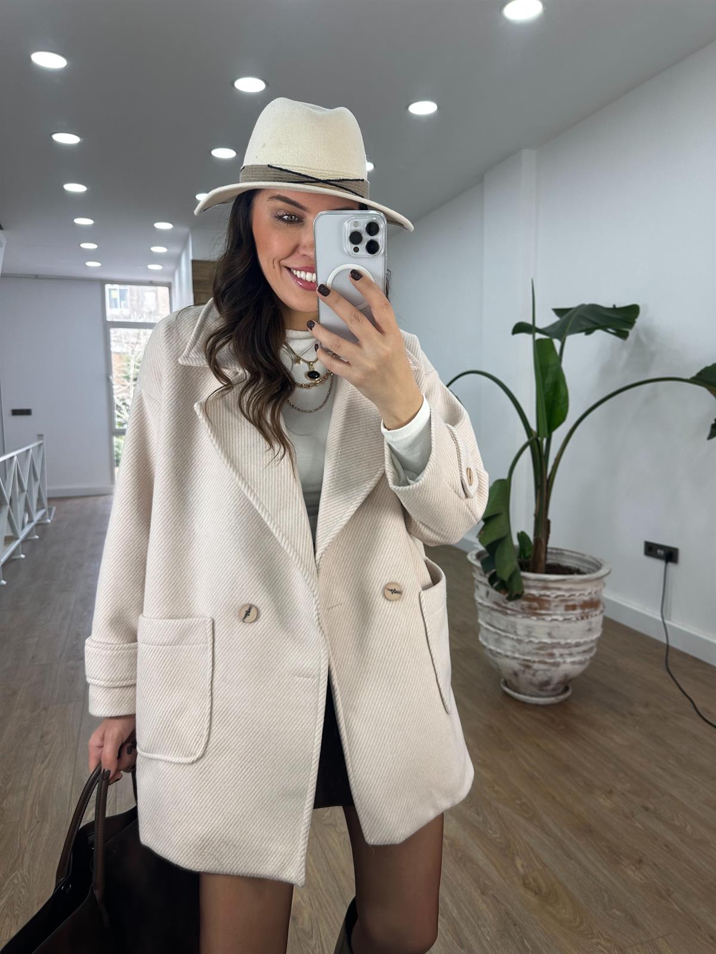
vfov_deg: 71.6
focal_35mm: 24
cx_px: 358
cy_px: 477
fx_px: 662
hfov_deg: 56.8
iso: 50
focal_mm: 6.86
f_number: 1.78
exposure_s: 1/123
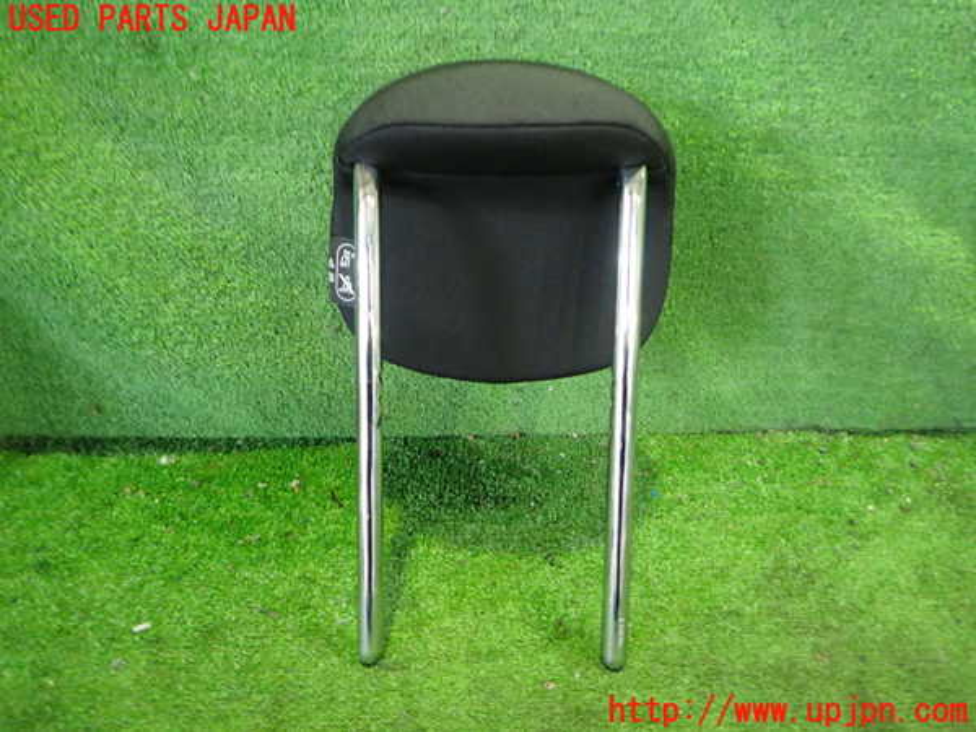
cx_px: 488
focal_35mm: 25
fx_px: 705
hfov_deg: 69.4
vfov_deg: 54.9
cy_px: 366
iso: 640
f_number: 2
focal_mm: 4.5
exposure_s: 1/30
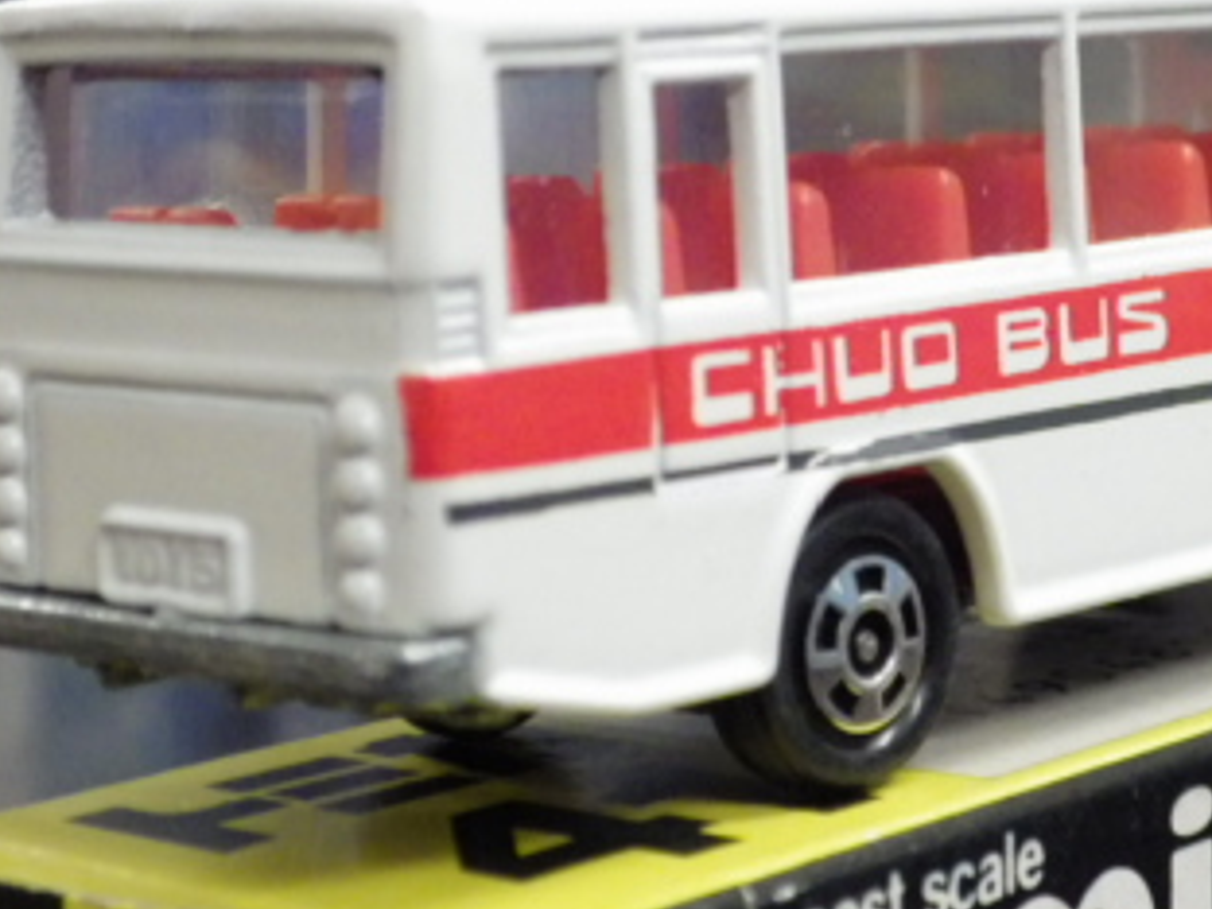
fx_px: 4237
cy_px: 377
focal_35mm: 121
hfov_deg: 16.2
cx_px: 820
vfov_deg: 12.2
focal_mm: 10.7
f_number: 4
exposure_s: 1/40
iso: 800
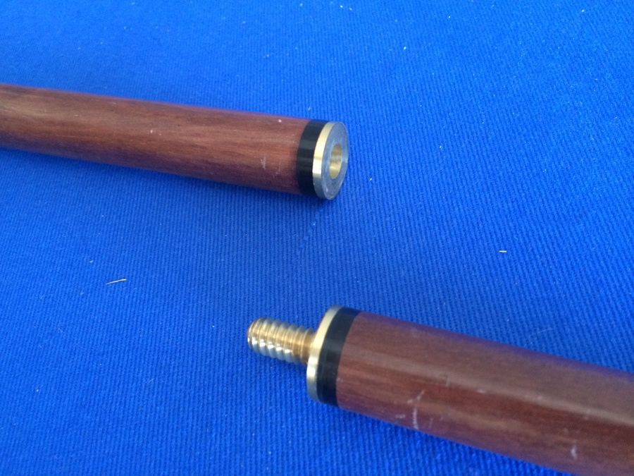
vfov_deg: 46.8
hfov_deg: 60.0
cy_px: 238
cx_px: 317
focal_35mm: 30
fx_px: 549
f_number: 2.2
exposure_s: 1/20
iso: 320
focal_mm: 4.12
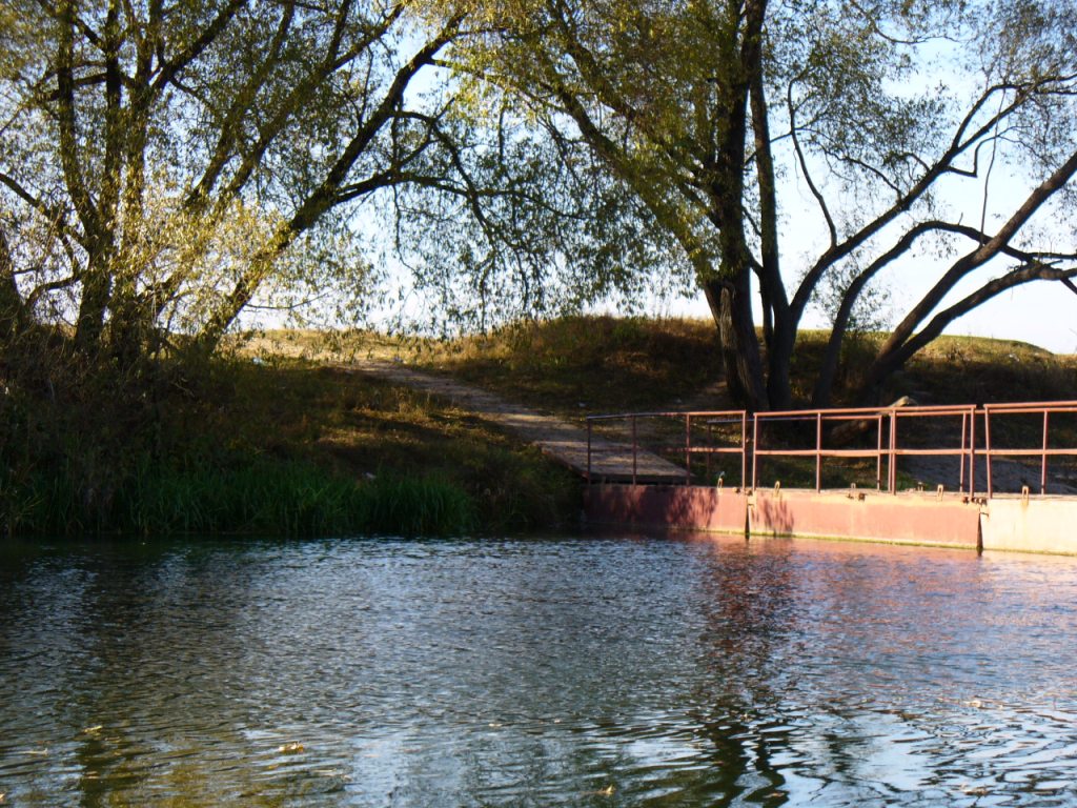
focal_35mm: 98
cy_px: 404
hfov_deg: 20.0
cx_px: 538
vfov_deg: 15.1
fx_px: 3049
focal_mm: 16.1
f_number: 3.5
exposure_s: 1/320
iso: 80
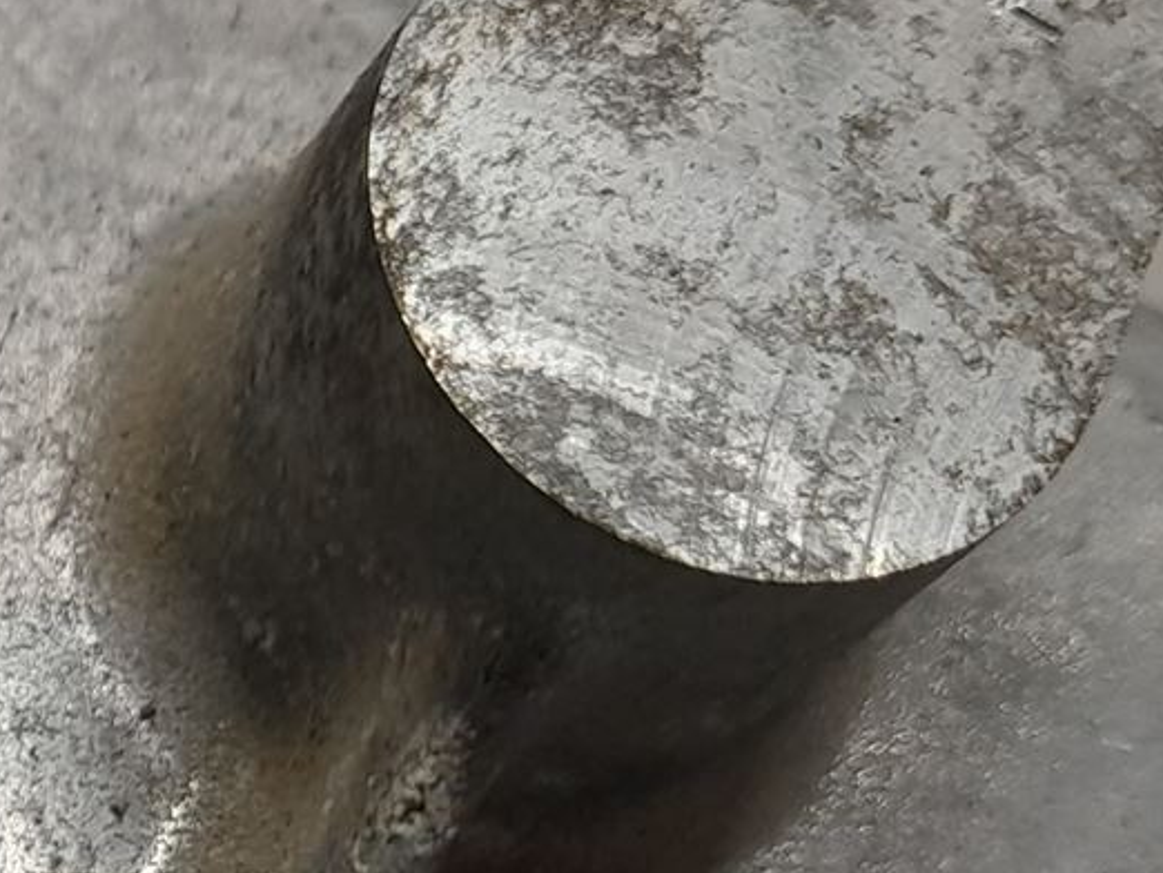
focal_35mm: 98
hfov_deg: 18.3
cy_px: 702
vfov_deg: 15.0
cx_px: -459
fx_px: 3294
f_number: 2
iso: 50
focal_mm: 4.6
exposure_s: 1/50
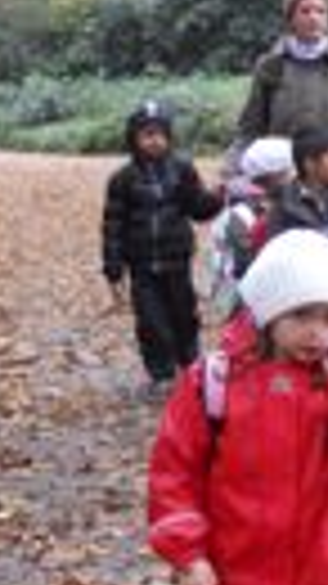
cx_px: 625
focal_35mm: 150
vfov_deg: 14.3
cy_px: 472
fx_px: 2322
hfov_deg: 7.8
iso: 400
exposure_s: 1/125
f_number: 2.7
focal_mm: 5
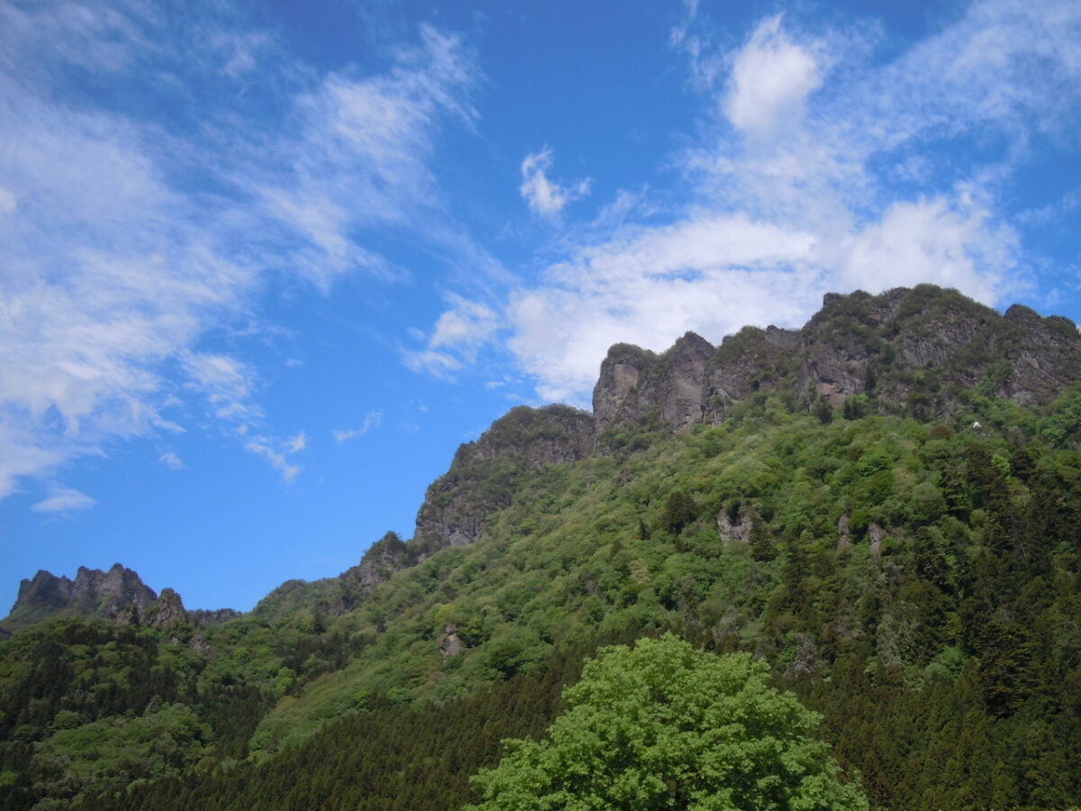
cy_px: 406
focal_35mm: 33
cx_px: 540
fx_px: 1031
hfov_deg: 55.4
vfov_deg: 42.9
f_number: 4
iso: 100
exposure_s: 1/800
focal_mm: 5.9
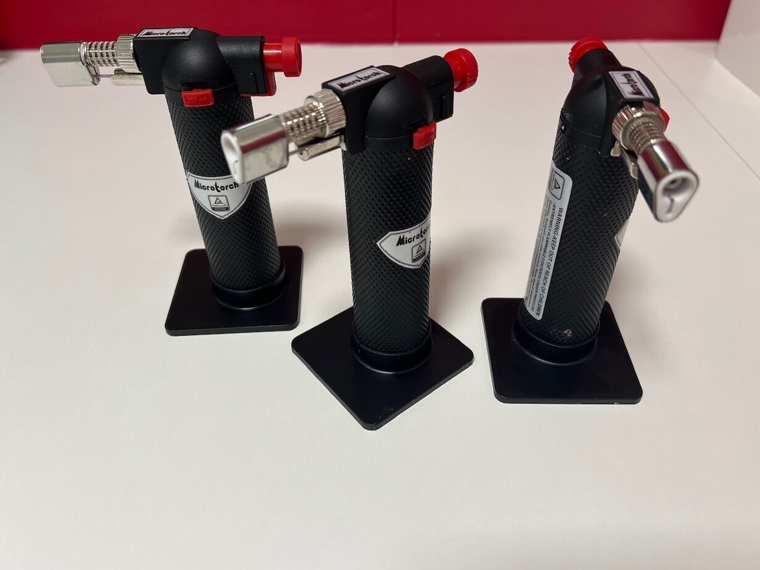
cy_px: 289
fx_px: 593
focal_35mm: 27
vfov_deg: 51.3
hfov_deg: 65.3
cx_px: 385
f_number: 1.5
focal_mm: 5.7
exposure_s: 1/121
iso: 80
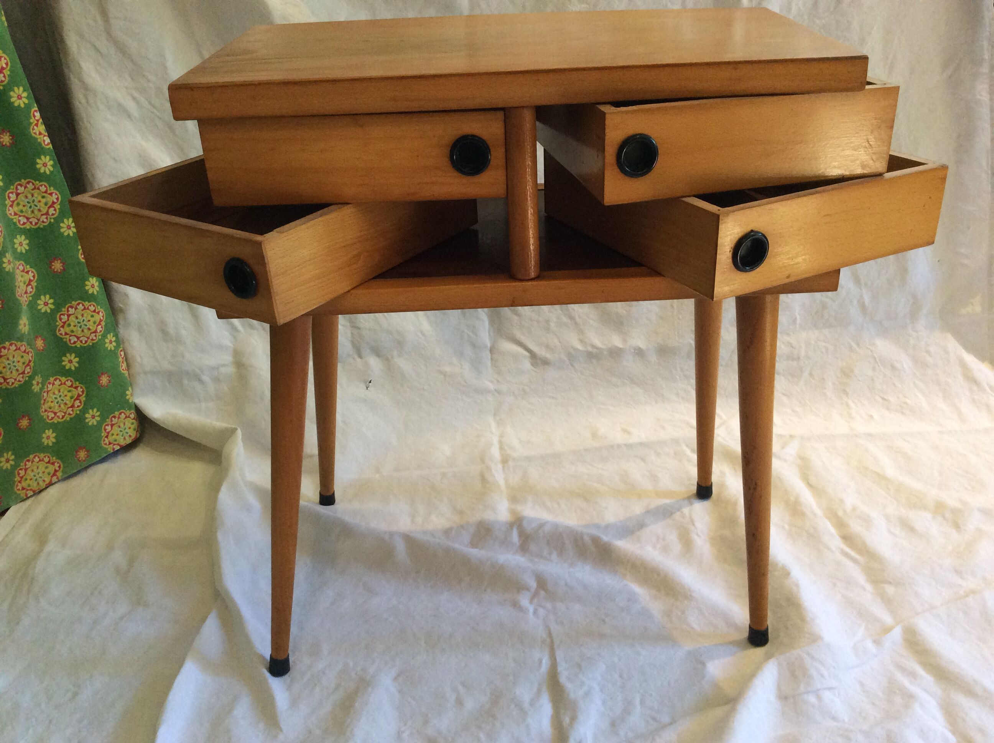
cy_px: 372
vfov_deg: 44.1
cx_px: 497
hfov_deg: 56.9
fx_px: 918
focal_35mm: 32
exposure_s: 1/25
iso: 160
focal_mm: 3.3
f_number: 2.4
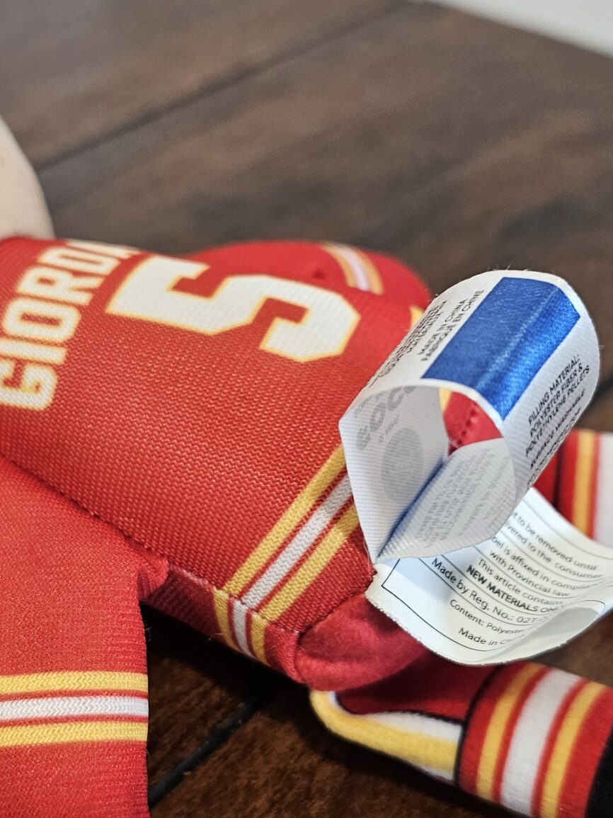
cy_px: 424
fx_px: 1204
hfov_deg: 28.6
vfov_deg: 37.5
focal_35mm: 51
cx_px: 306
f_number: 1.7
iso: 250
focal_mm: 6.3
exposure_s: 1/120
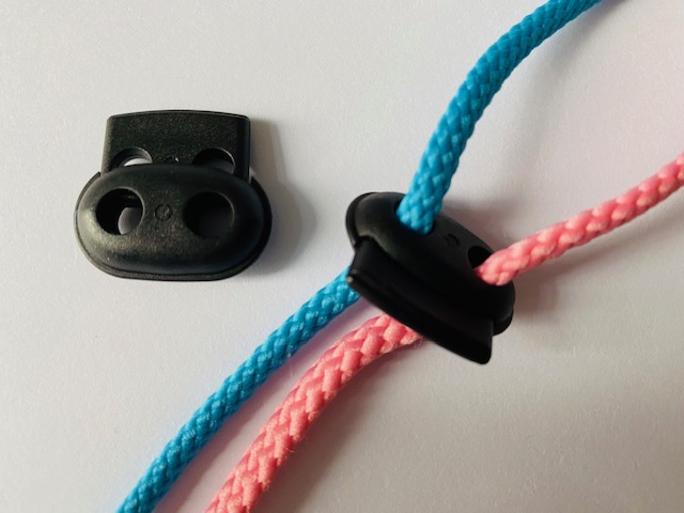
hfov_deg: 67.3
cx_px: 342
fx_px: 514
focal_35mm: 26
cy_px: 256
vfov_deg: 53.1
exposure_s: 1/69
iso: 125
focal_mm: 4.25
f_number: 1.8
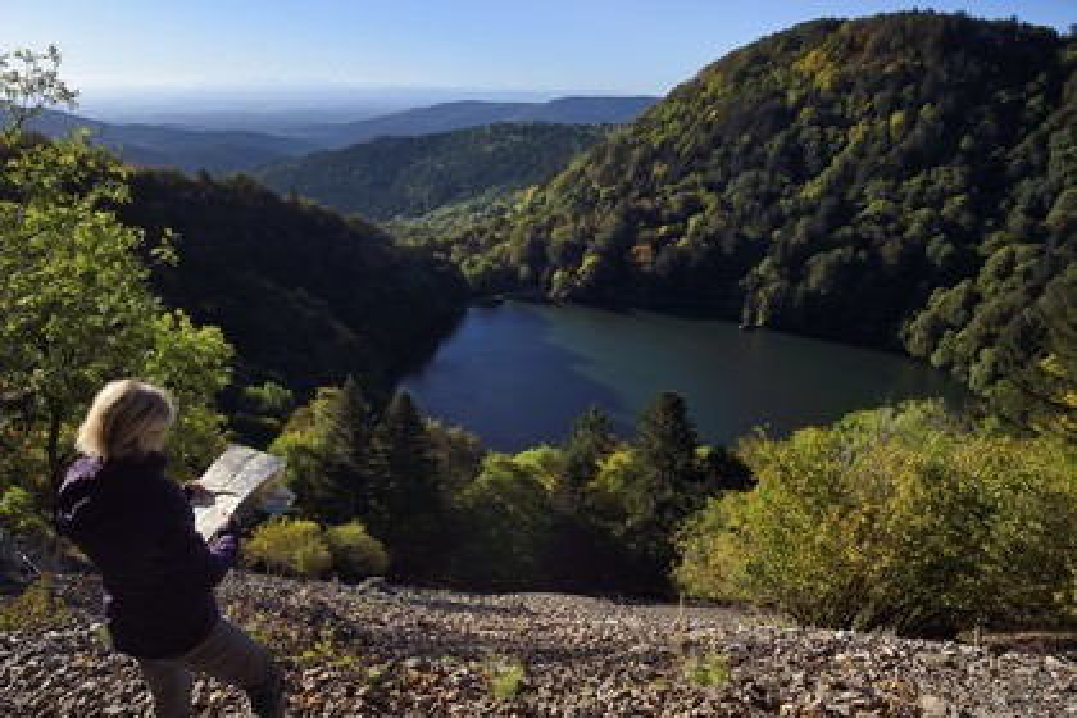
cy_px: 359
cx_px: 538
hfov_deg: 73.7
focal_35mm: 24
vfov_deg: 53.1
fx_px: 718
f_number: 14
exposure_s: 1/250
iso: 400
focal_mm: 24
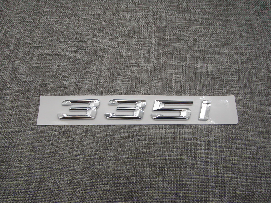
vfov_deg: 37.7
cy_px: 102
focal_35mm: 38
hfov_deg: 49.0
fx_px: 297
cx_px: 136
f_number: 5
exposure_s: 1/60
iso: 64
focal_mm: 5
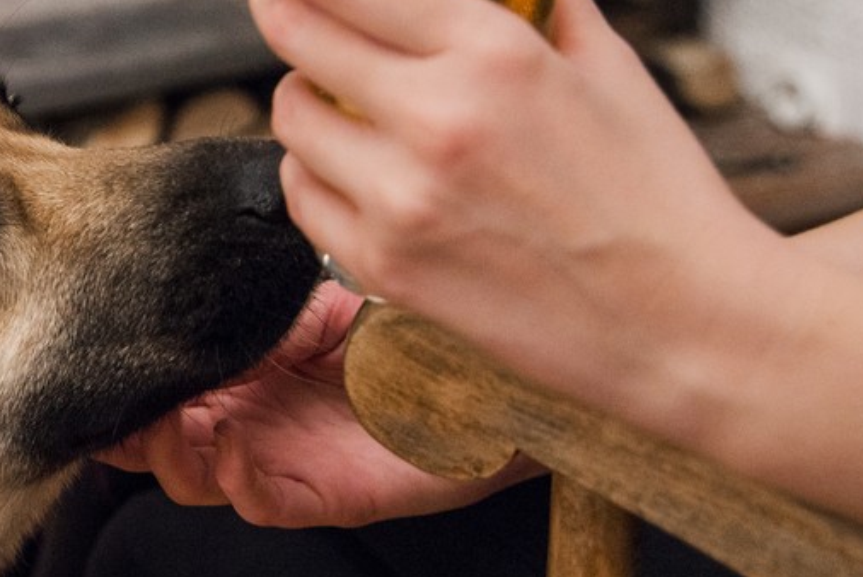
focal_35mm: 104
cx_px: -90
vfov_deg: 13.1
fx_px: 2494
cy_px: 100
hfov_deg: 18.8
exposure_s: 1/80
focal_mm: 42
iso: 800
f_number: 3.5
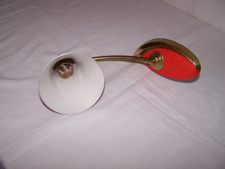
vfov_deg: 37.7
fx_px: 247
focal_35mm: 38
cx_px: 112
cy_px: 84
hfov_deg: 49.0
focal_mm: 6.3
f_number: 2.8
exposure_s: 1/60
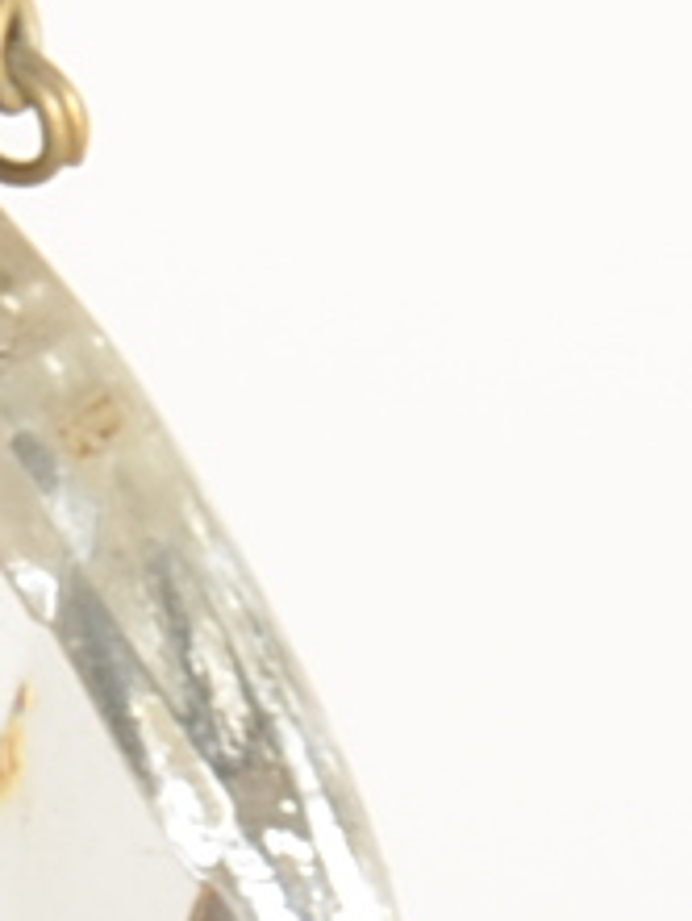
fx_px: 44905
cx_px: -2176
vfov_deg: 1.2
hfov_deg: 0.9
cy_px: 275
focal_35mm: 1686
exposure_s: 1/200
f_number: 13
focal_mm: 105
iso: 160
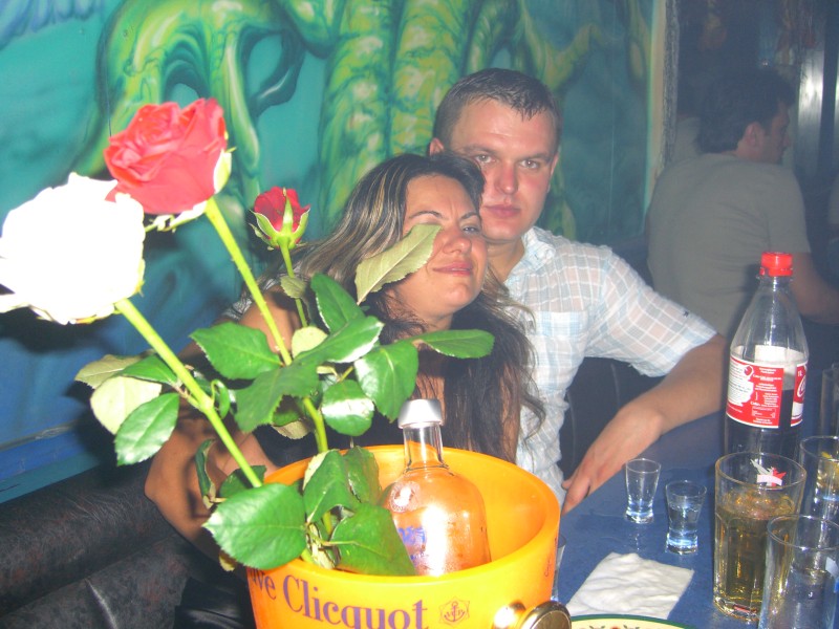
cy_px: 314
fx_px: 921
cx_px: 420
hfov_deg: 49.0
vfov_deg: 37.7
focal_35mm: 38
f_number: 2.8
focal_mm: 7.9
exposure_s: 1/60
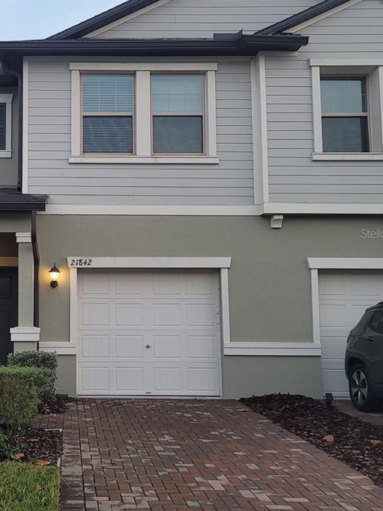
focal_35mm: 44
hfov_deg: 32.0
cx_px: 76
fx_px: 650
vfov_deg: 42.9
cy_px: 233
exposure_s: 1/120
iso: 50
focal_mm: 7
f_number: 1.8
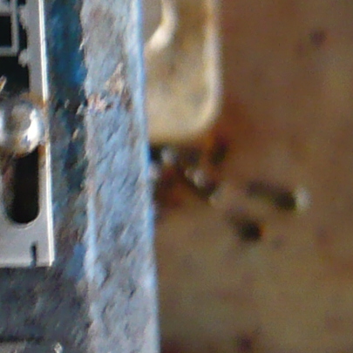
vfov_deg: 11.1
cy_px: 223
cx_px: -251
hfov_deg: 10.6
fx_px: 1811
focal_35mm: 157
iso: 200
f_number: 2.9
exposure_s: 1/8
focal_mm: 4.9
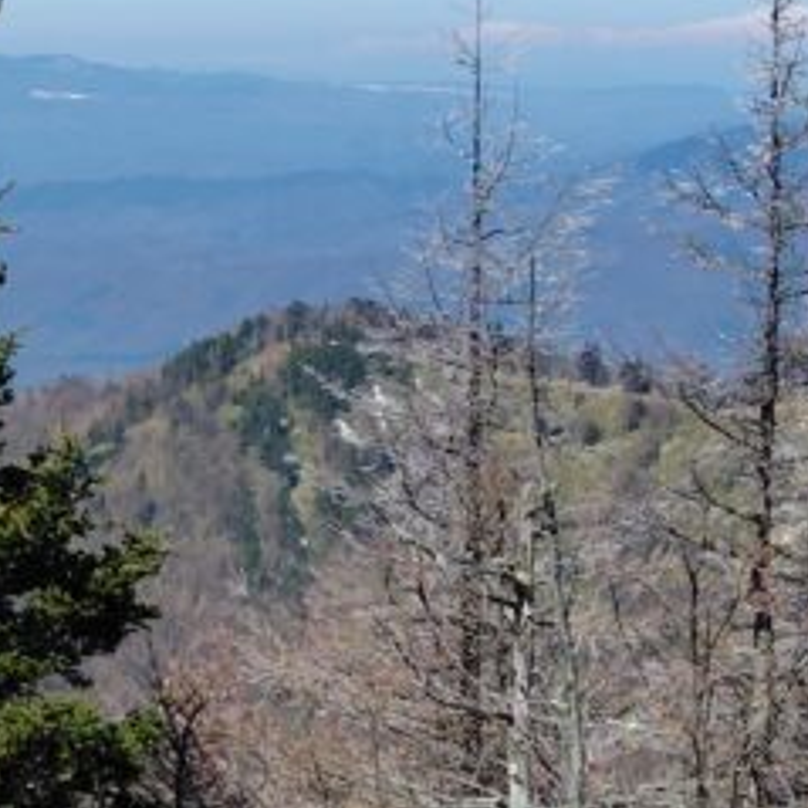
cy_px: 216
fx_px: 2298
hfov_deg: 15.8
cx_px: -794
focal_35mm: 87
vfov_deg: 19.8
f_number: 1.9
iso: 50
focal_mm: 5.6
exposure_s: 1/1486
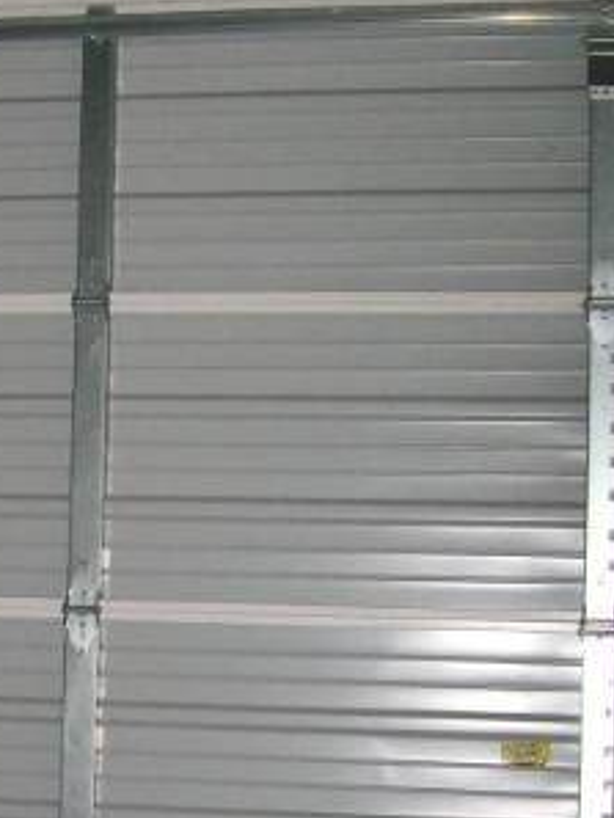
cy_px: 499
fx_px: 2198
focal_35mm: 93
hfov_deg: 15.2
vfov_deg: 21.0
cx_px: -173
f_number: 2.7
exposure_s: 1/64
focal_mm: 6
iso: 140
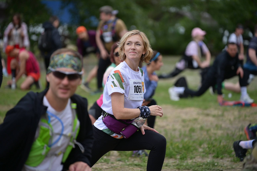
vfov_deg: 9.1
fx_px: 1071
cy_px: 86
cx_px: 128
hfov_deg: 13.7
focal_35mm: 150
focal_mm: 150
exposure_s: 1/1250
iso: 320
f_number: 2.8
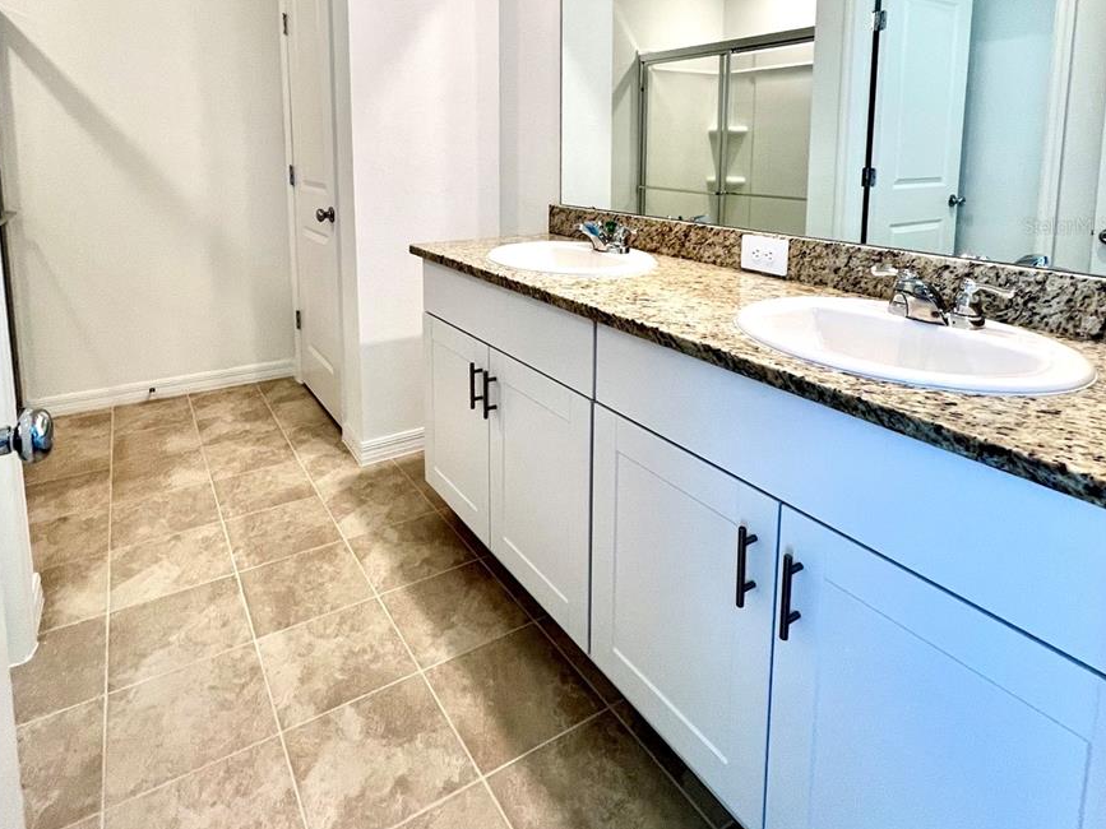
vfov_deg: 67.8
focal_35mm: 18
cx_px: 540
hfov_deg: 87.7
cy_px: 226
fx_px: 575
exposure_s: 1/120
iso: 125
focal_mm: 1.57
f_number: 1.8
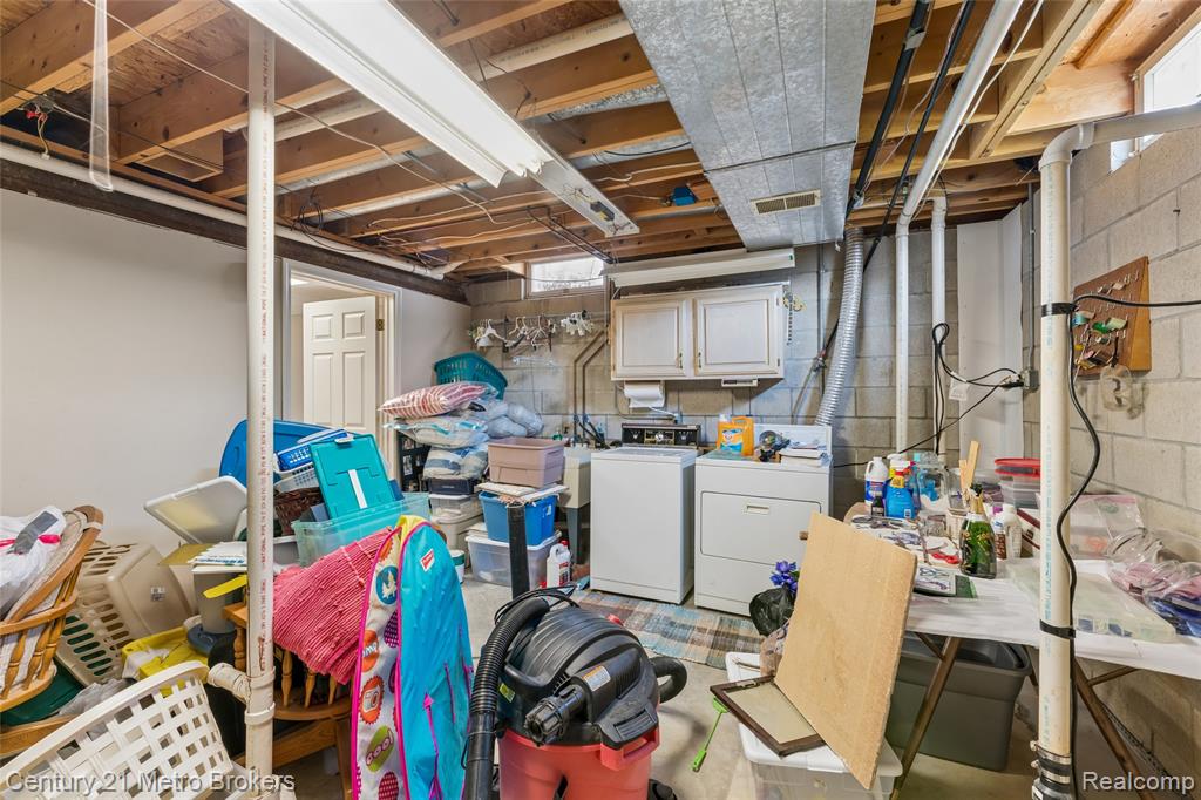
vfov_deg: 77.3
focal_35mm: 15
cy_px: 400
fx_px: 500
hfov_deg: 100.4
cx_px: 600
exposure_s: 1/2
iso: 400
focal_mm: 15
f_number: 13
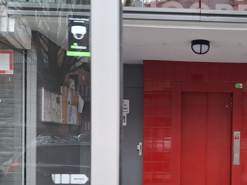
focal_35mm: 46
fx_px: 328
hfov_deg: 39.1
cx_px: 208
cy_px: 141
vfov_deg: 30.9
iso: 250
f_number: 1.8
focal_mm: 5.5
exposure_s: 1/50
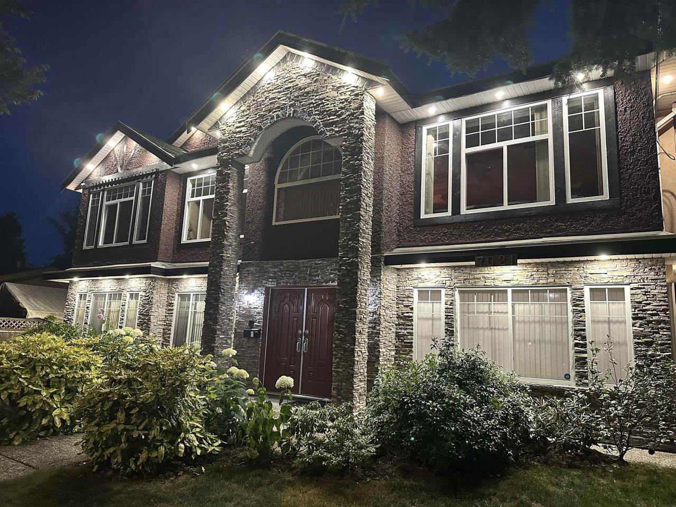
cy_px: 254
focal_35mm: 24
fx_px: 469
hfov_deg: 71.6
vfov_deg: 56.8
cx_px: 338
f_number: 1.78
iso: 640
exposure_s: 1/40
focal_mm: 6.86
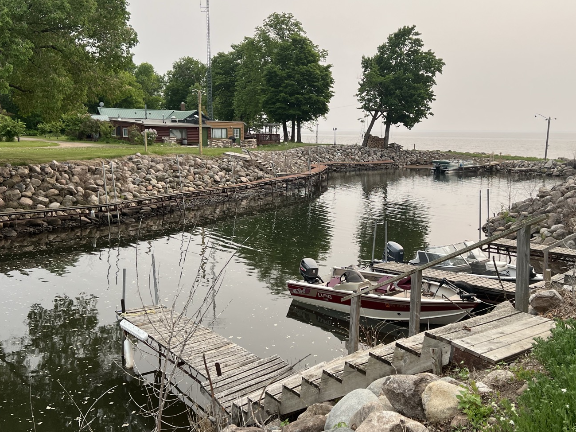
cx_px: 343
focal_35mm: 36
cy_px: 224
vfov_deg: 39.7
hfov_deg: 51.0
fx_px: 599
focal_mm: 5.7
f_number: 1.5
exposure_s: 1/2571
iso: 50
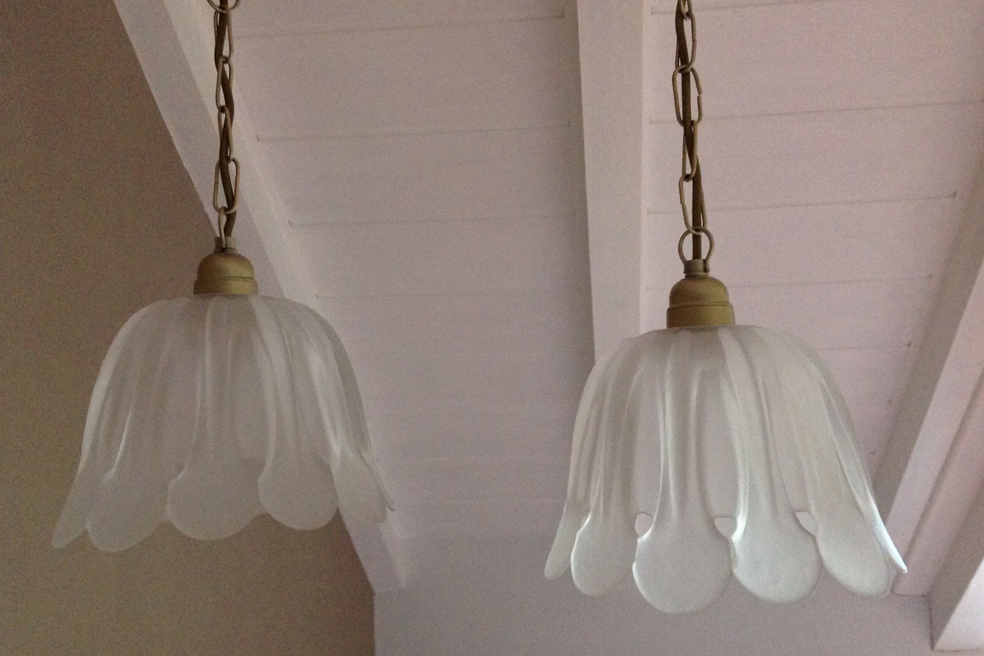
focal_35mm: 37
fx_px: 1011
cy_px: 319
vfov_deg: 35.9
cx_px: 484
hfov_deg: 51.9
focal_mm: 4.28
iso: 320
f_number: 2.4
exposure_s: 1/15
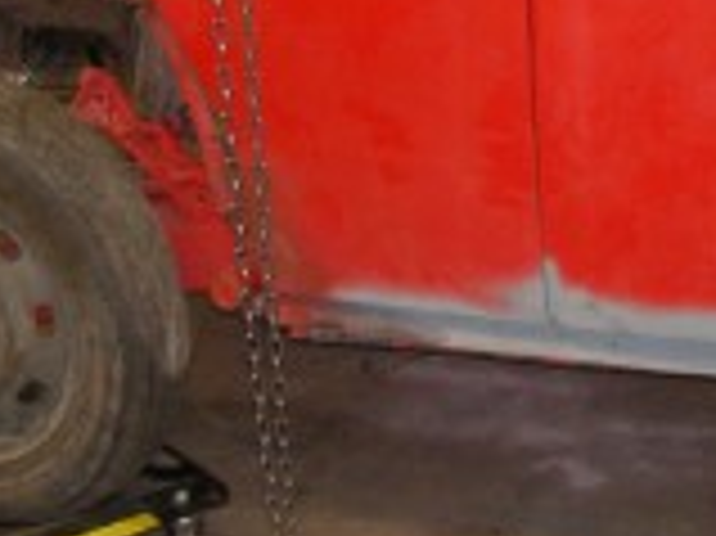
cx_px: 588
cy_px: 27
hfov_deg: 19.6
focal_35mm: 99
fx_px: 2046
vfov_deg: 14.7
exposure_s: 1/30
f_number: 3.3
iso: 200
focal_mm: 6.3
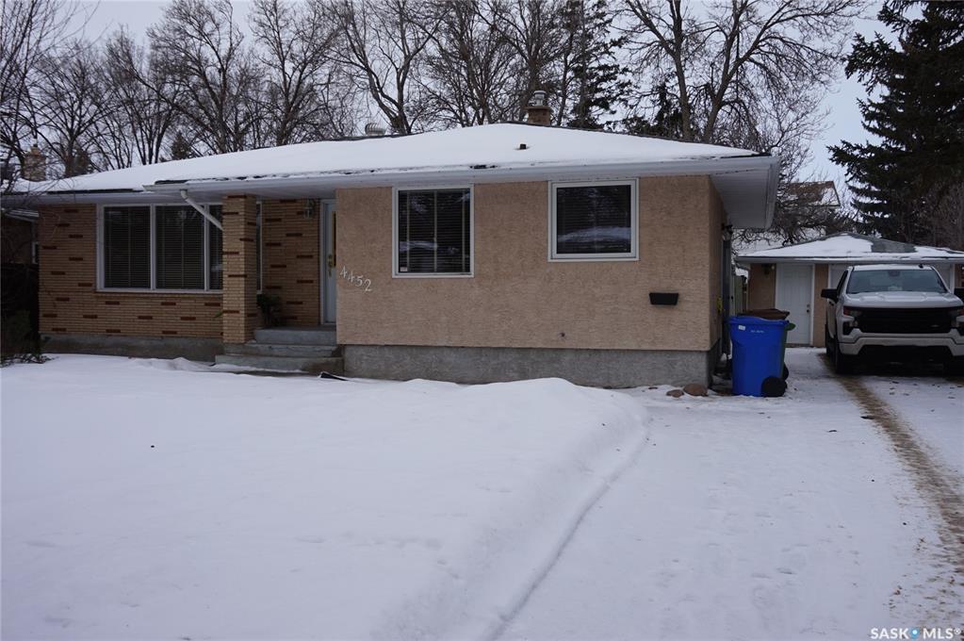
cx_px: 482
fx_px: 923
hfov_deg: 55.2
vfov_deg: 38.3
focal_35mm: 34
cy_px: 320
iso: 100
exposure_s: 1/60
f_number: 6.3
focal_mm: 23
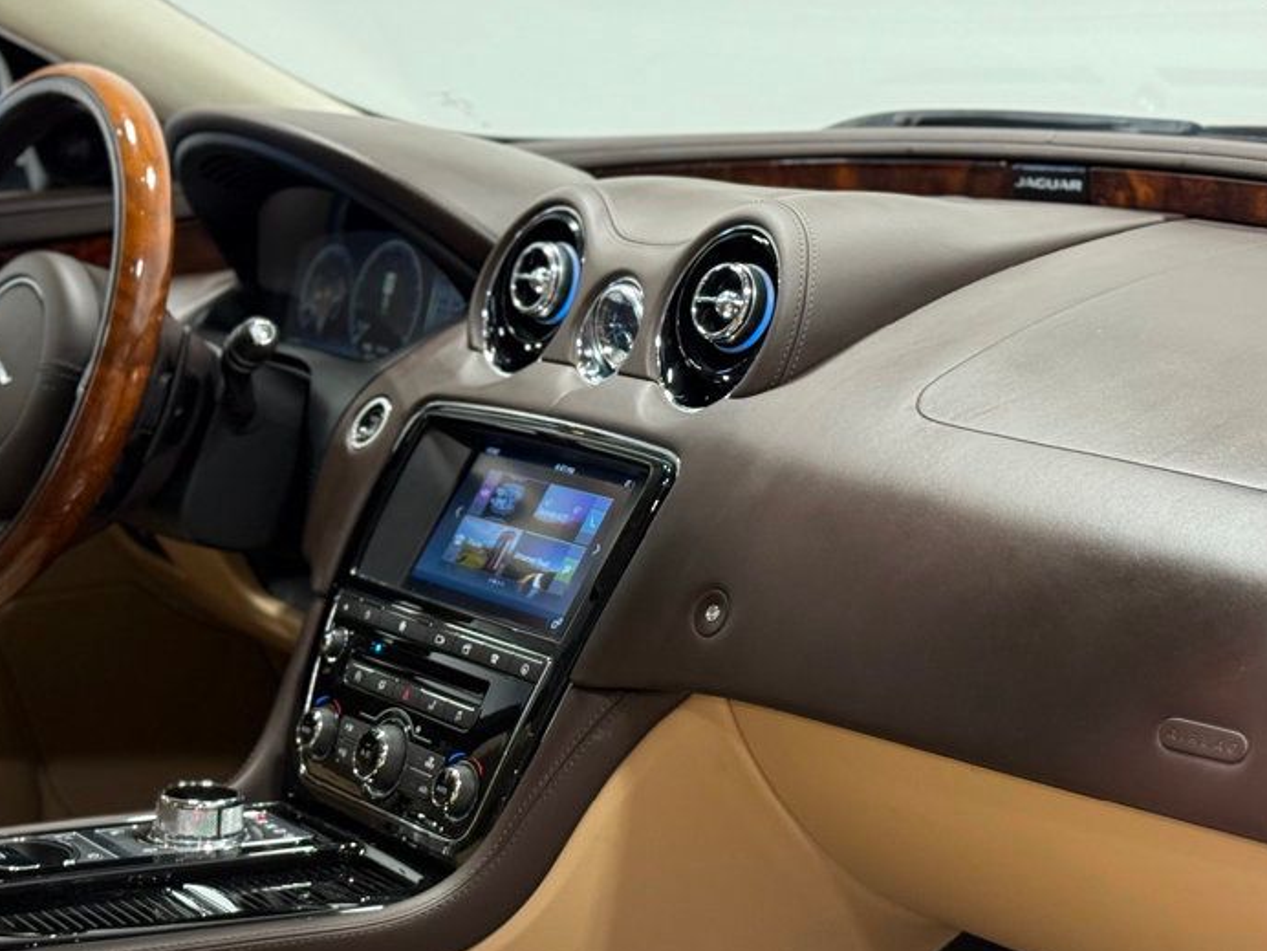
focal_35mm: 71
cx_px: 632
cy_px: 552
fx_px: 2599
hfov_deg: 27.4
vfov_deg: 20.7
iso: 160
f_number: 1.78
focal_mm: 6.76
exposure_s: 1/120
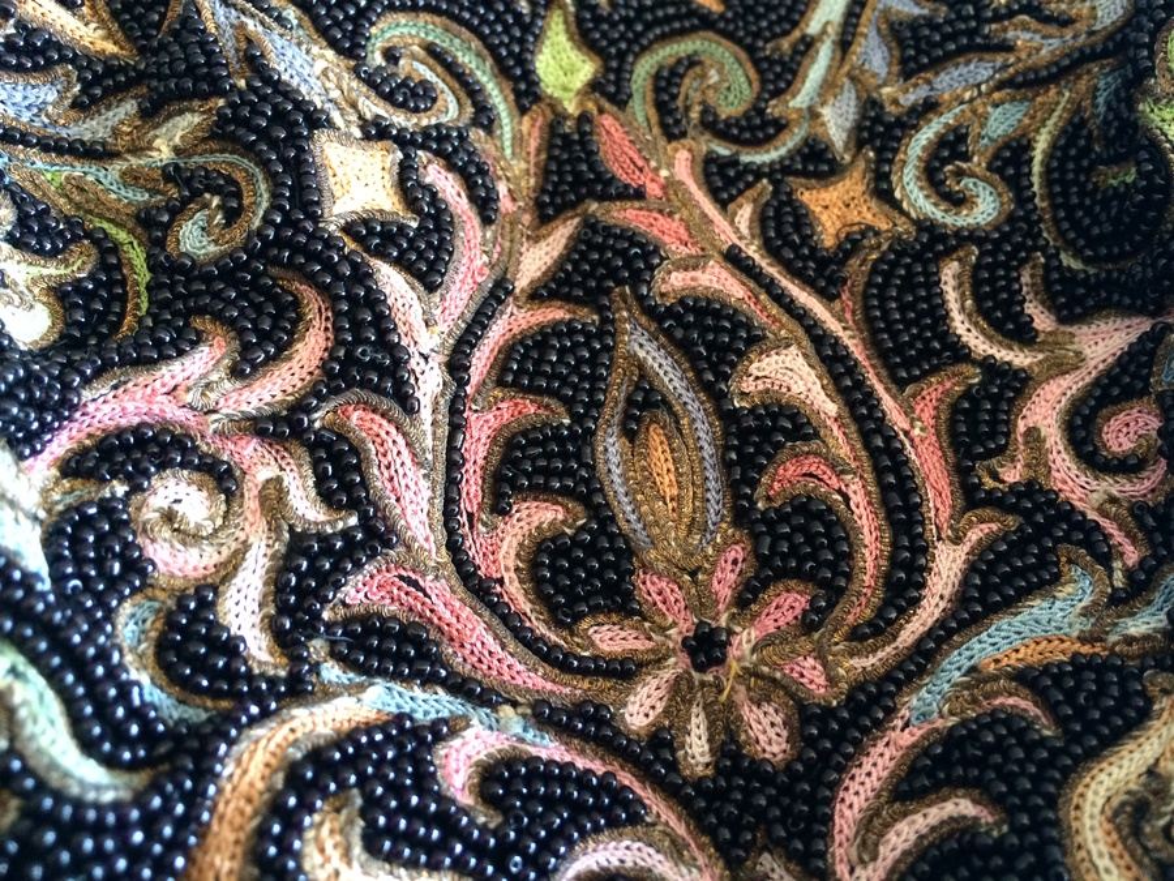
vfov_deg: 46.8
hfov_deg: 60.0
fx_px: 1017
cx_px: 587
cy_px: 440
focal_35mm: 30
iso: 250
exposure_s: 1/30
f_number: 2.2
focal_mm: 4.12
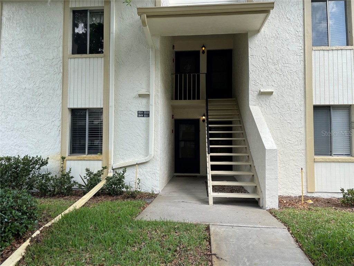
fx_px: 266
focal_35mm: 26
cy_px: 133
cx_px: 177
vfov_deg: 53.1
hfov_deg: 67.3
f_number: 1.6
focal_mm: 4.2
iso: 32
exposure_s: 1/842
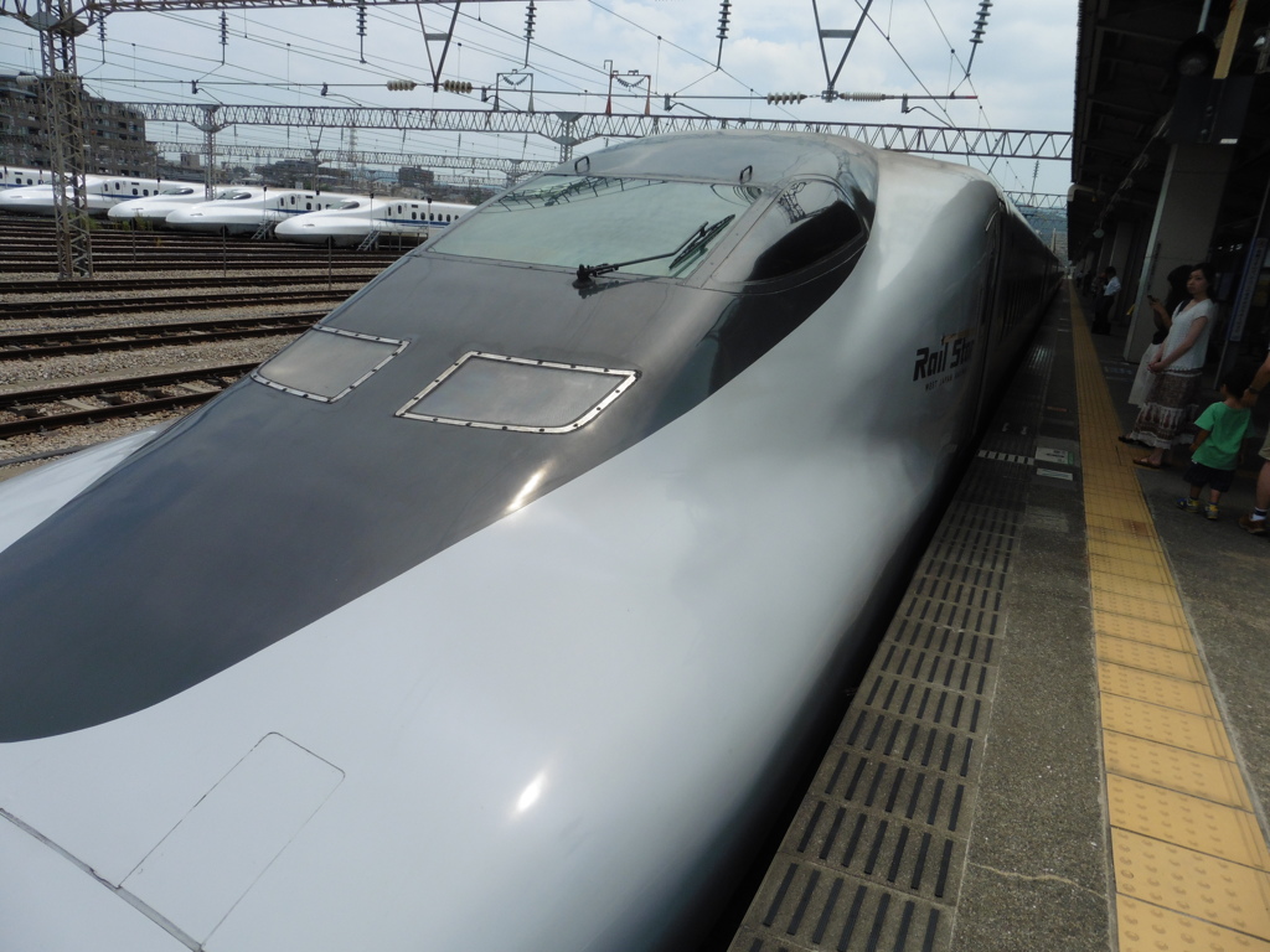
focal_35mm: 24
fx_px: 881
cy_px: 476
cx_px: 635
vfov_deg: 56.8
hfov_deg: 71.6
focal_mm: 4.3
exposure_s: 1/1250
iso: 100
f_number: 4
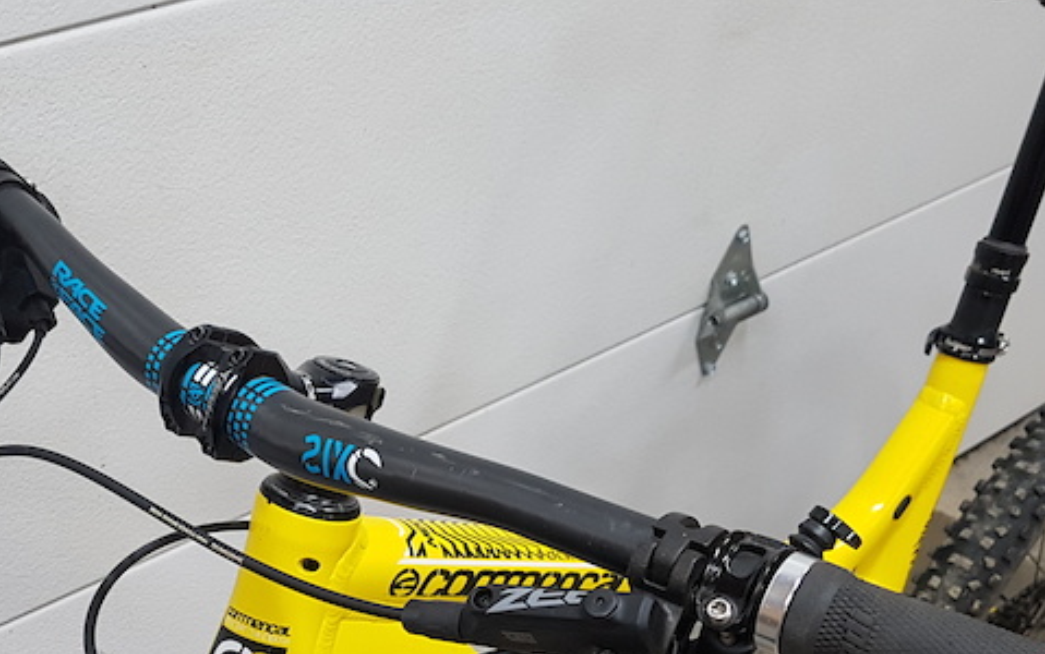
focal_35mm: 46
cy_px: 519
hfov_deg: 43.2
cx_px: 404
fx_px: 1311
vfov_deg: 27.5
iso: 160
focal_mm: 4.2
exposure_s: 1/40
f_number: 1.7
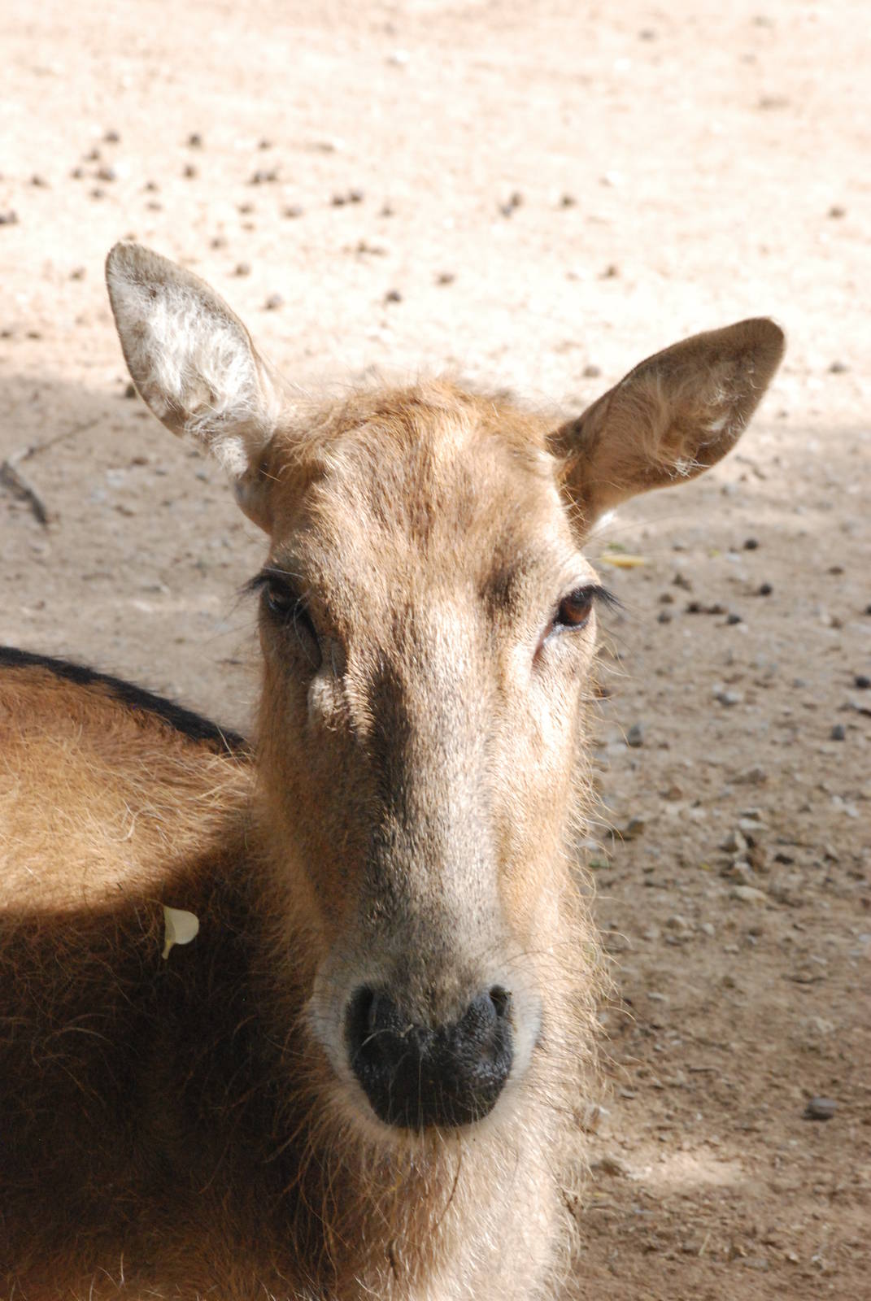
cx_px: 436
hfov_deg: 6.1
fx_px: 8142
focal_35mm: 225
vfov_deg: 9.1
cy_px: 650
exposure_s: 1/160
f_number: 18
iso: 1600
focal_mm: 150
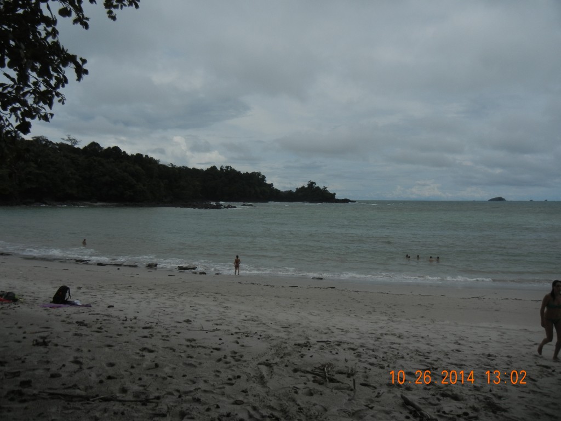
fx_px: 486
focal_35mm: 30
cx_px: 280
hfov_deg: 60.0
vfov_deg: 46.8
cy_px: 210
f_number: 7
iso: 160
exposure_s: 1/1531
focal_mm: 5.4
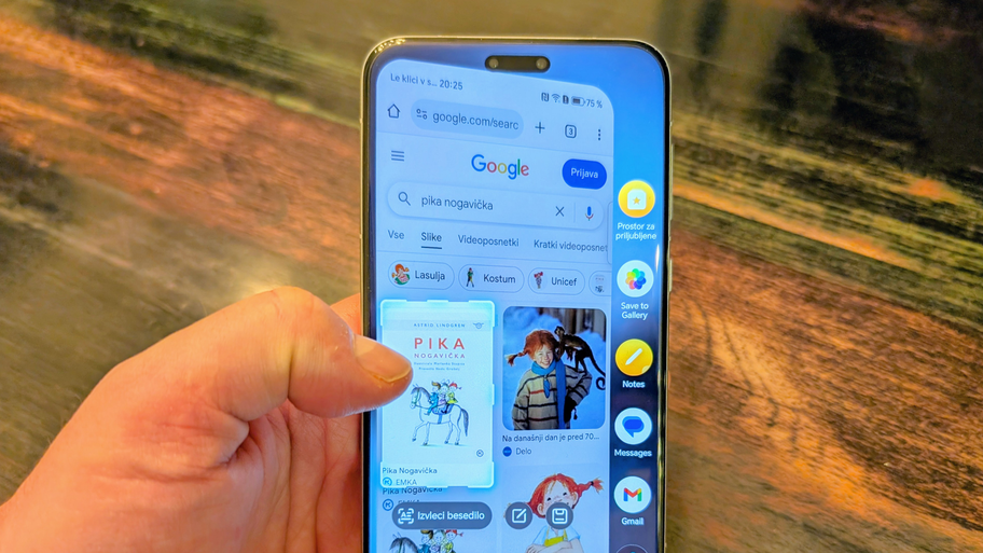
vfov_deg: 42.2
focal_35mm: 27
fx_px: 704
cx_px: 506
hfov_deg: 69.8
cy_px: 379
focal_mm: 6.9
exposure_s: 1/33.3
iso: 105
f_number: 1.68
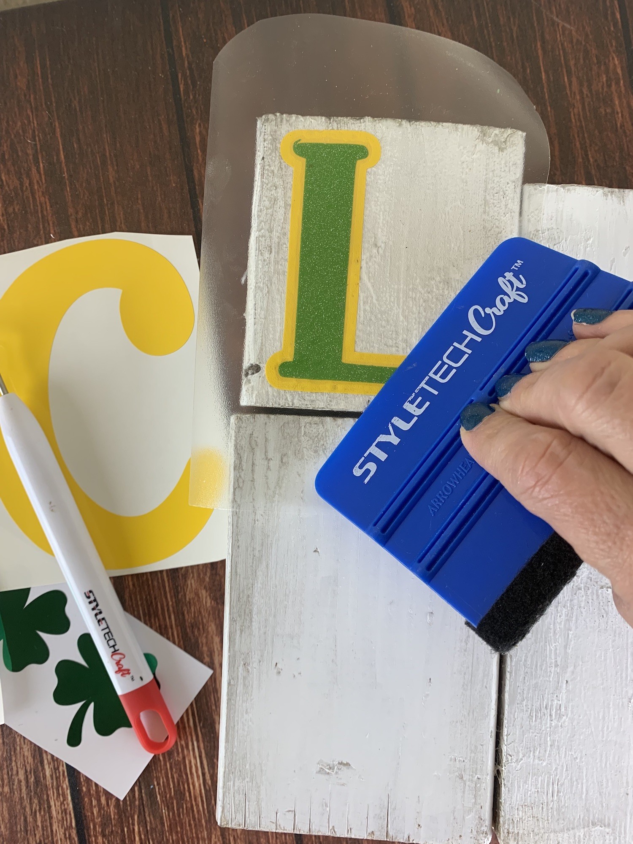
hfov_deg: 53.1
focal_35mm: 26
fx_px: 634
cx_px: 316
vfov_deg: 67.3
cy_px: 422
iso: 80
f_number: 1.8
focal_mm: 4.25
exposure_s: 1/120
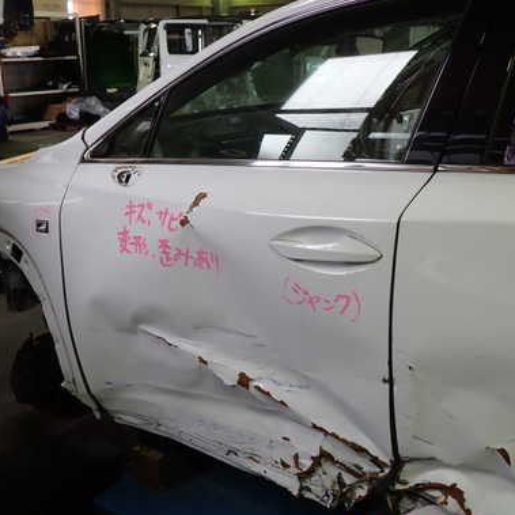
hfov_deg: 40.0
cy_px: 251
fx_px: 707
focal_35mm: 42
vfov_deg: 40.0
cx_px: 230
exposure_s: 1/60
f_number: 2.3
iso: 200
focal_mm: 5.4
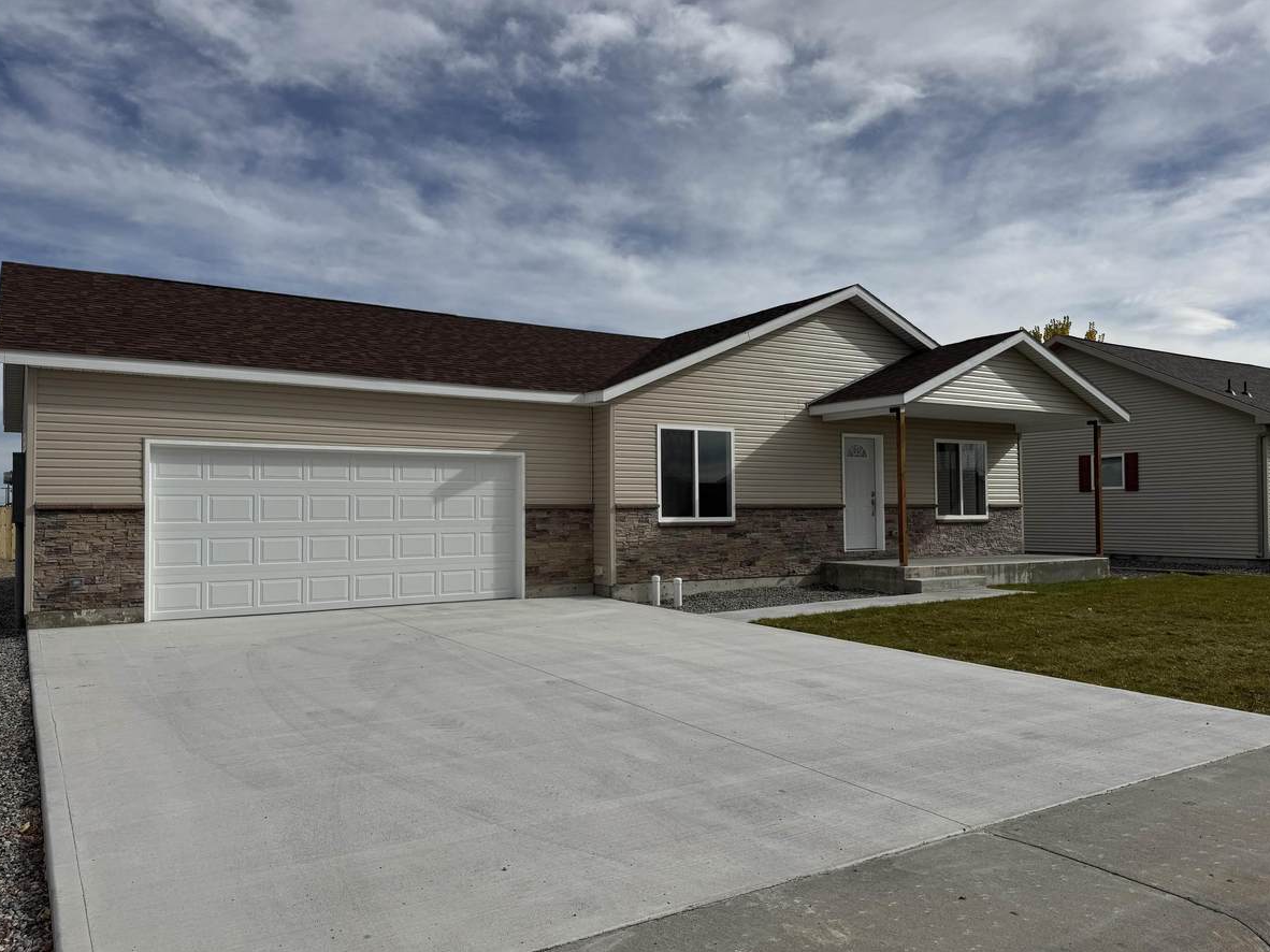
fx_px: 954
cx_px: 622
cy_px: 480
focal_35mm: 26
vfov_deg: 53.0
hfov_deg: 67.3
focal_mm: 6.76
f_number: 1.78
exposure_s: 1/9009
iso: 80
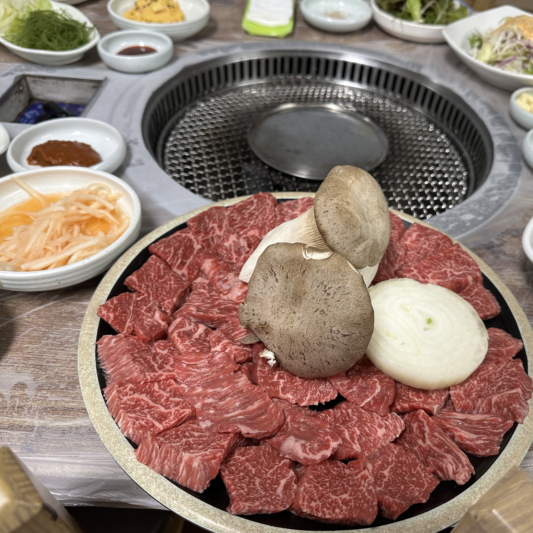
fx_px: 505
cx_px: 307
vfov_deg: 55.6
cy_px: 262
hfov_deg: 55.4
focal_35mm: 29
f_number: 1.78
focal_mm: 6.86
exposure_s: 1/120
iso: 160
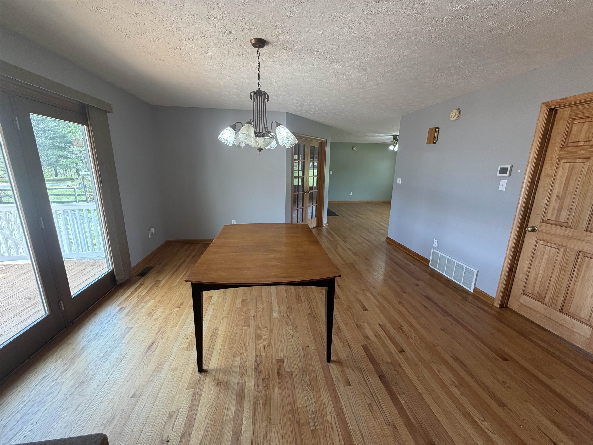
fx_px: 240
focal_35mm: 14
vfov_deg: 85.7
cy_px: 222
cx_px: 296
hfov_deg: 102.1
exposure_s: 1/120
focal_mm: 2.22
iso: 125
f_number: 2.2
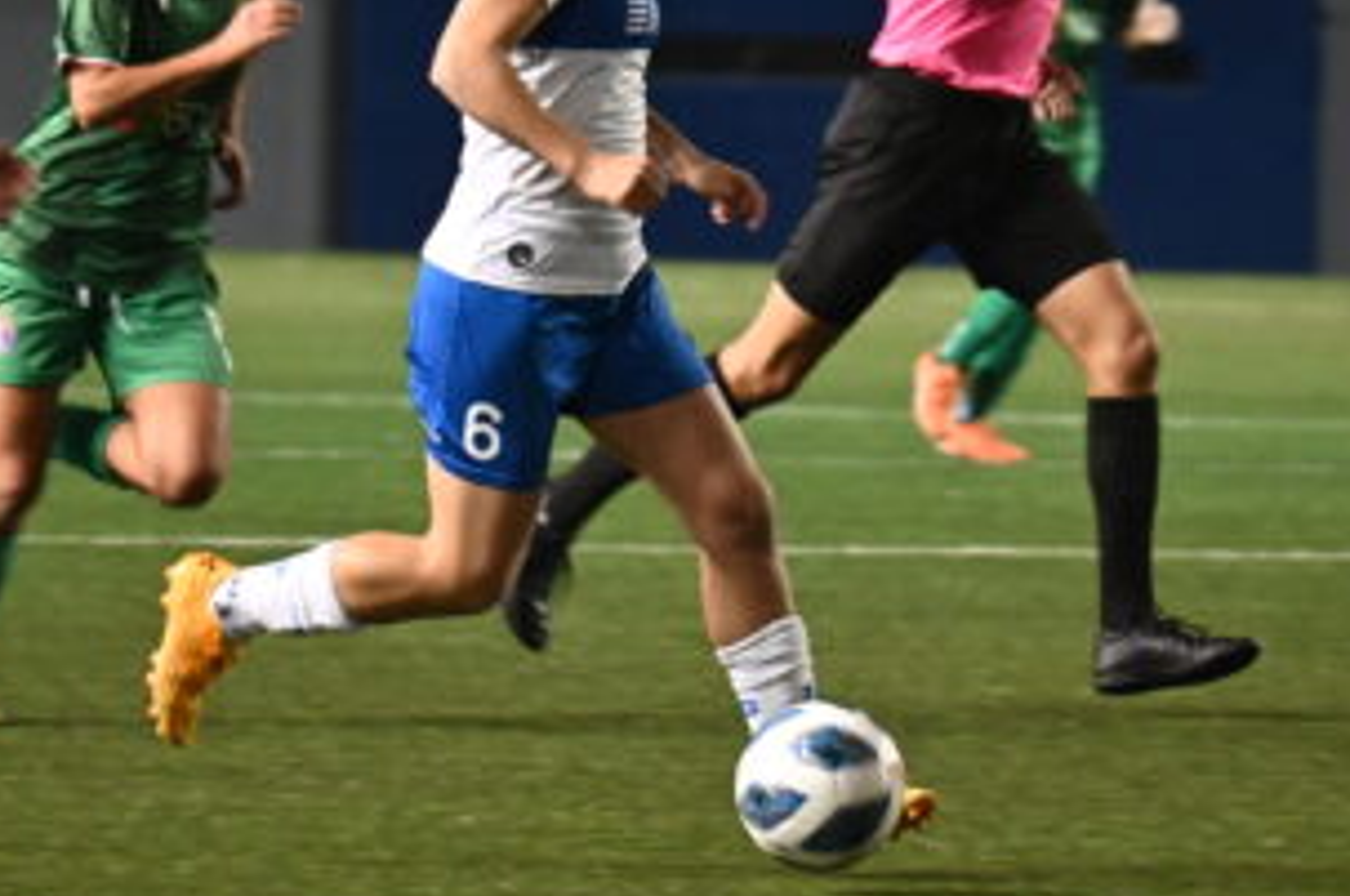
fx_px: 27818
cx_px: 713
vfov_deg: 1.8
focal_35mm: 743
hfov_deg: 2.8
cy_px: 312
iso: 4000
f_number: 6.3
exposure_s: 1/250
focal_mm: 250
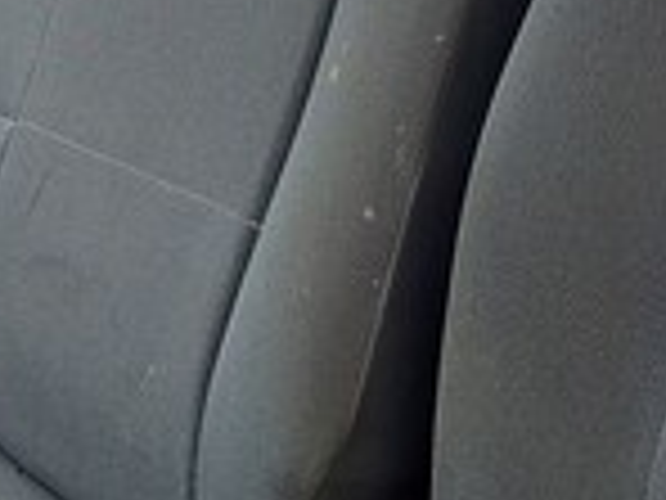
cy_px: -68
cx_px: 585
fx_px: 1866
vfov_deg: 14.8
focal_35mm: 97
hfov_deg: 19.9
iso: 50
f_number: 1.8
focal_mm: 5.23
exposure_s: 1/120
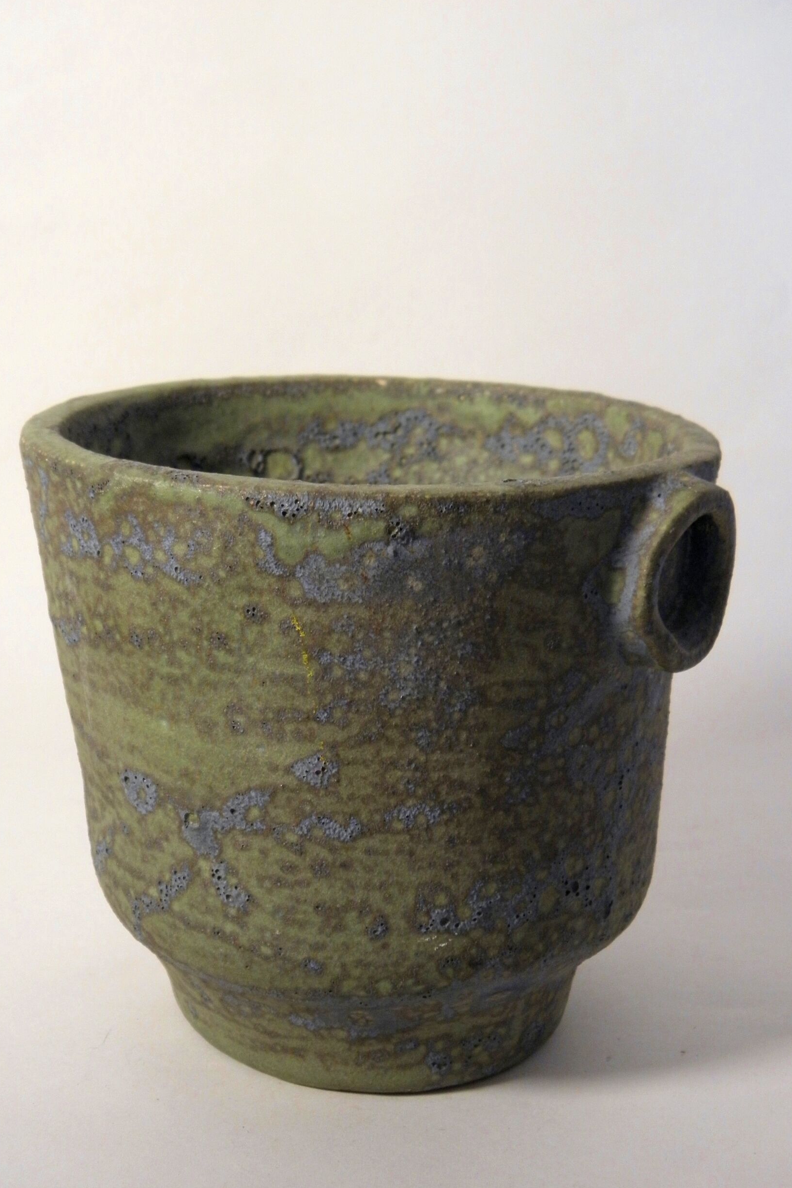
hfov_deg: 26.5
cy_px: 599
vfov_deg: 38.9
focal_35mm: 51
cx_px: 365
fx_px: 1683
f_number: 3.9
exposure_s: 1/30
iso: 200
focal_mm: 8.6
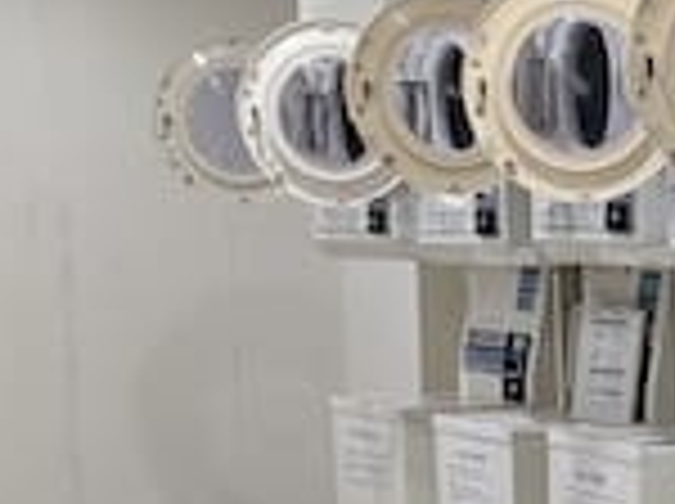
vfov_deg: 11.6
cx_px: 842
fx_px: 2395
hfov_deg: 15.4
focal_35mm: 123
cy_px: 688
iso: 400
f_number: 1.7
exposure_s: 1/120
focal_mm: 6.3
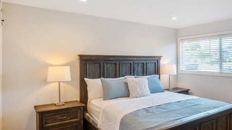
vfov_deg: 42.8
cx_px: 152
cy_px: 62
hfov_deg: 68.2
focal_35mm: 27
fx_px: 166
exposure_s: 1/60
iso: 125
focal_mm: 18
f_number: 8
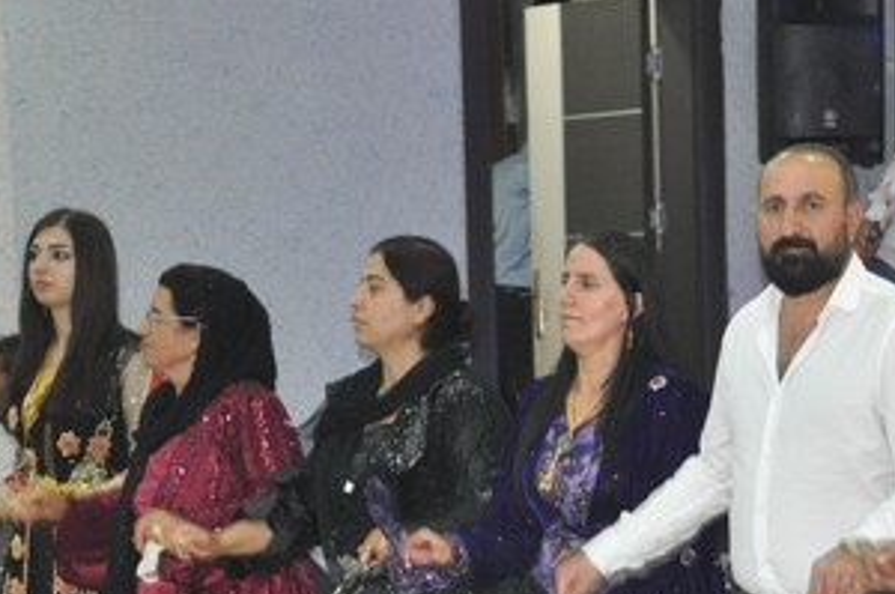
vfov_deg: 8.1
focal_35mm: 168
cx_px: 850
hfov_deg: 12.1
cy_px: 640
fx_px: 4170
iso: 1250
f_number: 4.8
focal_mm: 48
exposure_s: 1/60
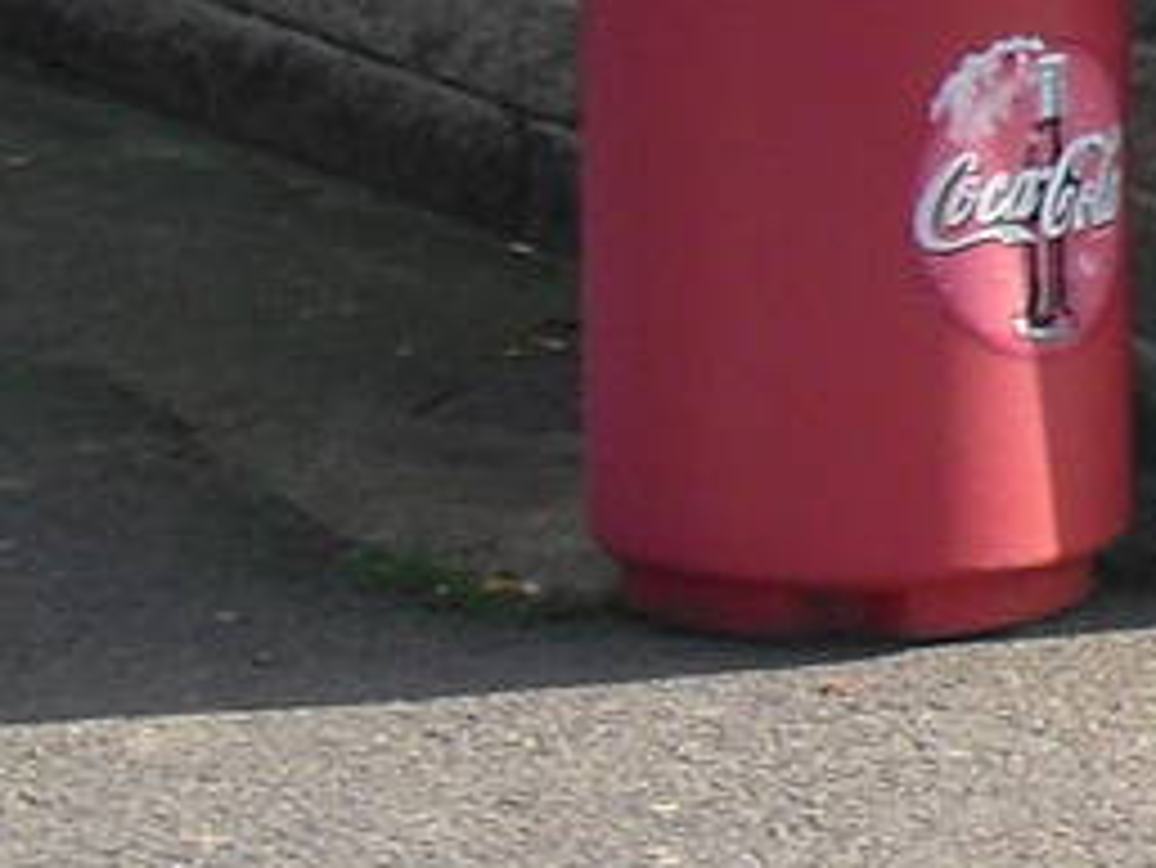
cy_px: -328
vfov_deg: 6.6
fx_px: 7484
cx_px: 3490
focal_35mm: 224
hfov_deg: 7.7
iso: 100
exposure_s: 1/100
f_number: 7.8
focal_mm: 6.3
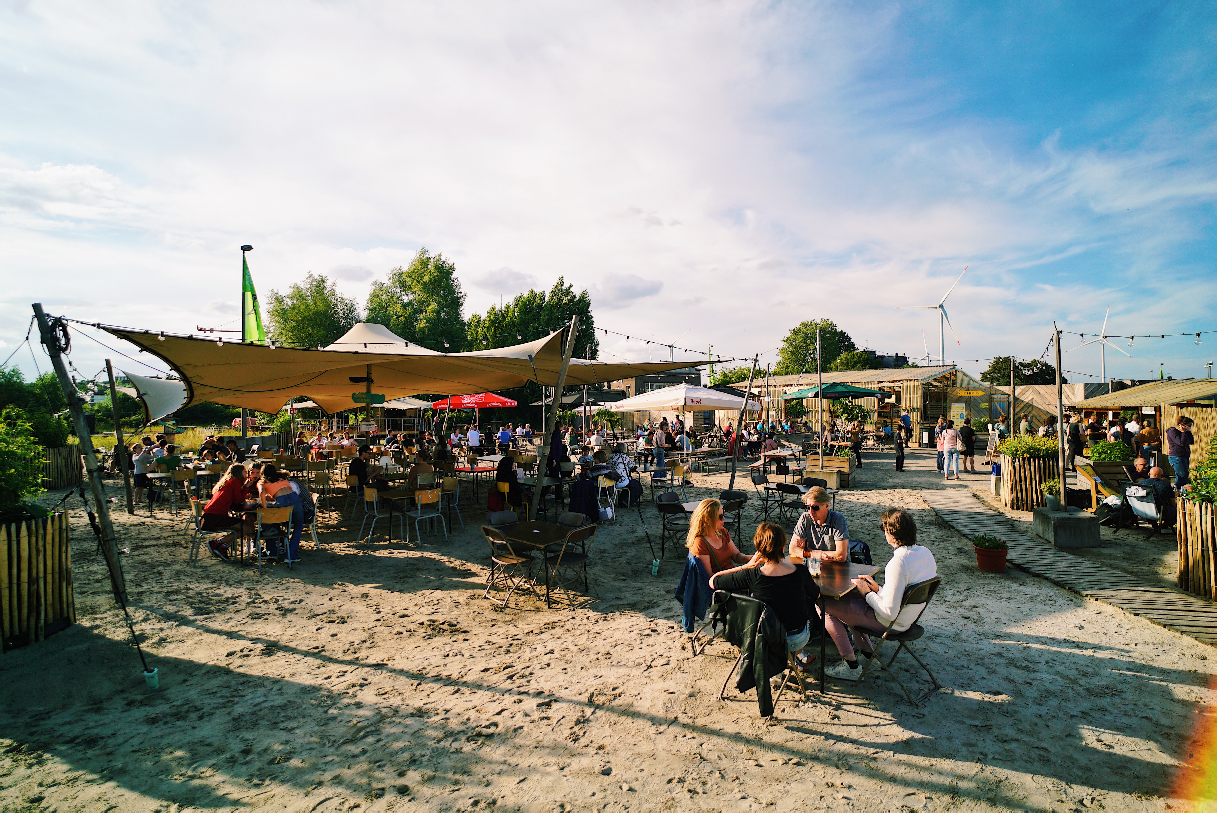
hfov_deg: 90.0
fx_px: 609
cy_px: 406
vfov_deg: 67.5
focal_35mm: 18
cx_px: 608
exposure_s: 1/3200
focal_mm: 18
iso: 200
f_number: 2.8
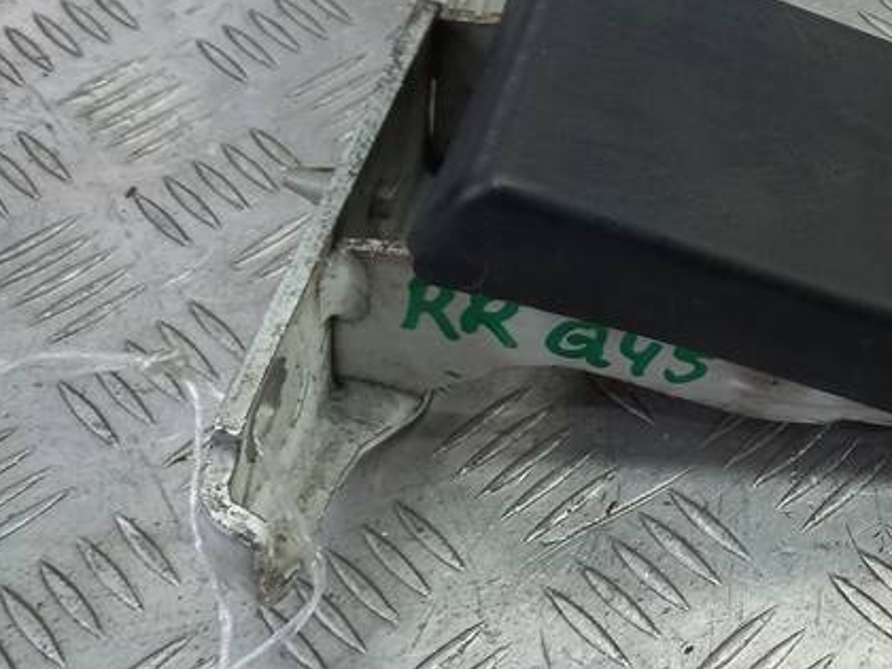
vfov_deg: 23.9
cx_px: 977
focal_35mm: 61
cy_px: 195
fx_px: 1572
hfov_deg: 28.8
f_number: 1.8
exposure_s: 1/50
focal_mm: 4.6
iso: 64
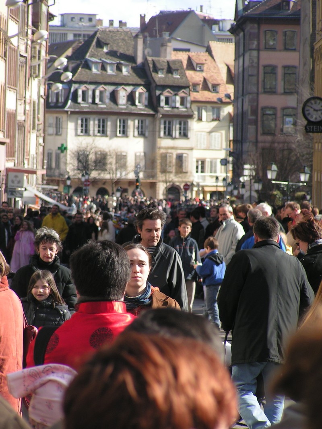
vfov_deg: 7.0
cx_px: 161
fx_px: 3511
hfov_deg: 5.3
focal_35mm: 283
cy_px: 214
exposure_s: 1/250
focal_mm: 43.3
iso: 50
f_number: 4.5
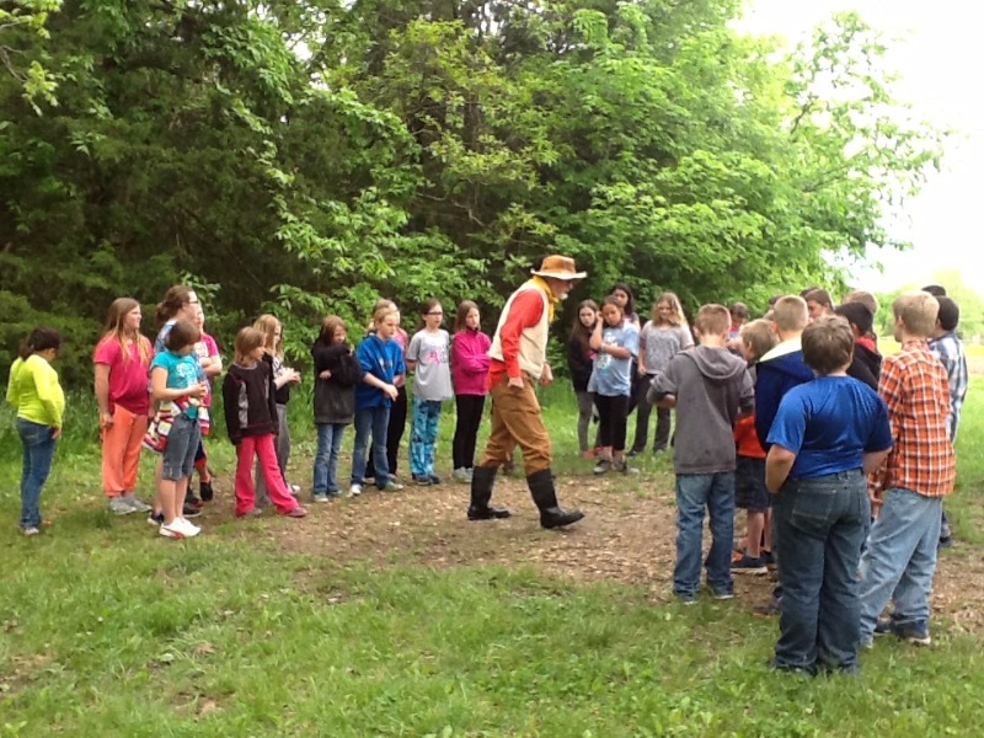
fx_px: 1251
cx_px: 492
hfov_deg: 42.9
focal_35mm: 44
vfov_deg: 32.9
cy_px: 369
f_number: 2.4
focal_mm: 2.03
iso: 40
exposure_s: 1/228
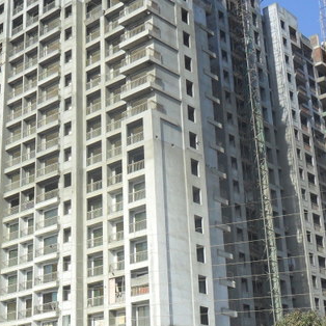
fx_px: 767
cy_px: 162
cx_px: 86
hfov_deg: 23.8
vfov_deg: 24.0
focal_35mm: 72
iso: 100
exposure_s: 1/1000
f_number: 3.7
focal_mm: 5.7
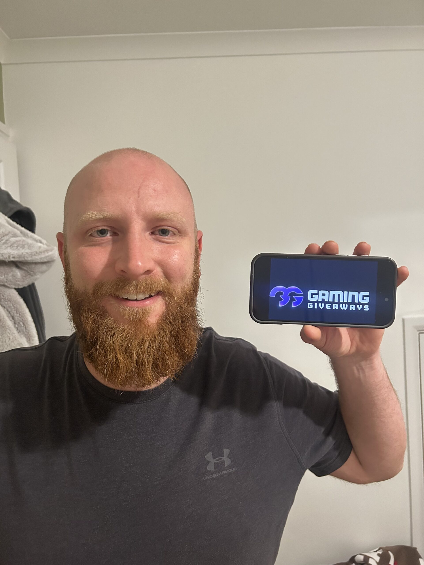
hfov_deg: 53.1
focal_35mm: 26
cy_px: 282
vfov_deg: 67.3
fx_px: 425
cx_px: 212
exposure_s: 1/60
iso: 500
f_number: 1.5
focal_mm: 5.7
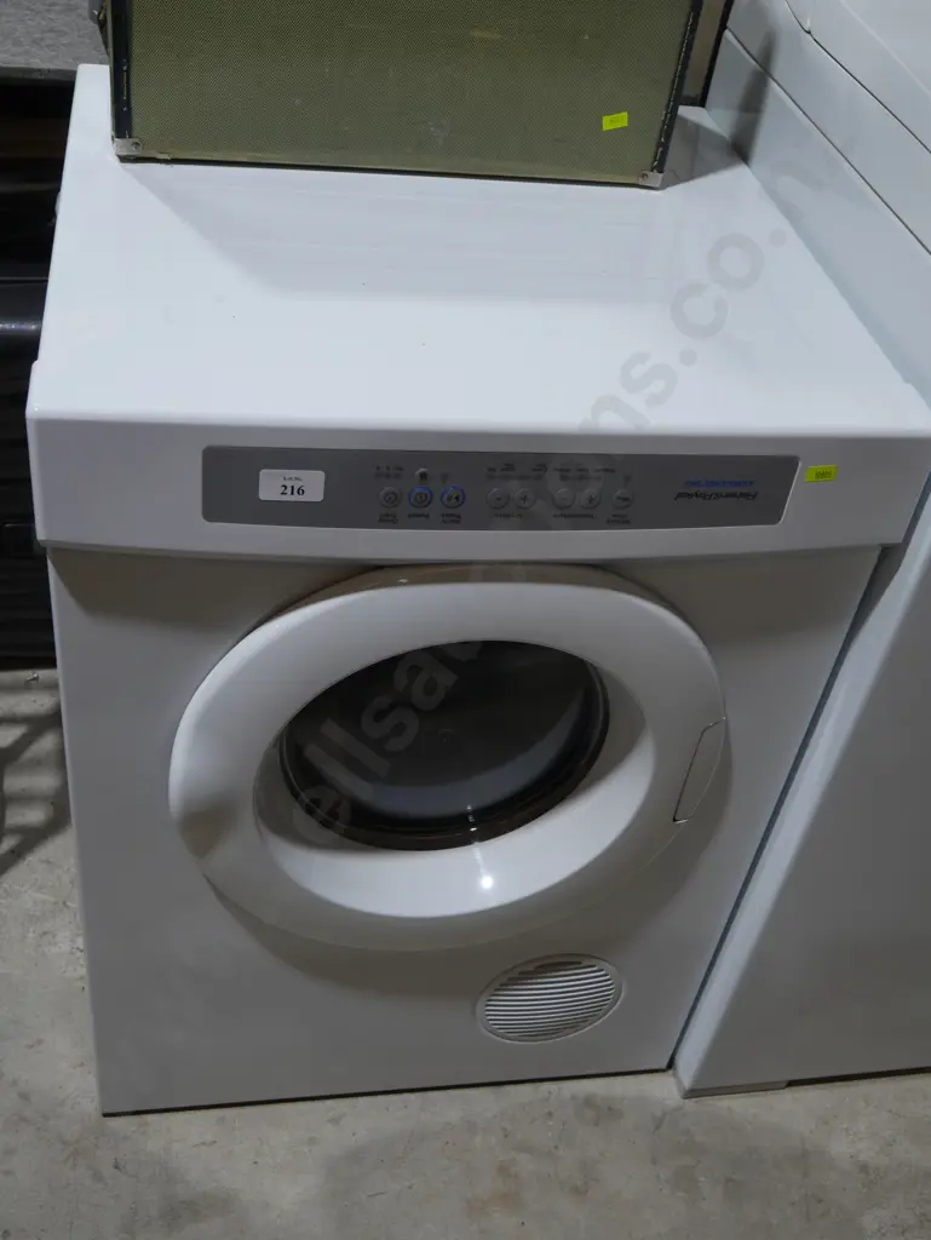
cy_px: 620
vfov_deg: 46.8
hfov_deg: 36.0
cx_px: 466
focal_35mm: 40
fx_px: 1433
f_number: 4.4
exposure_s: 1/100
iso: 200
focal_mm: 20
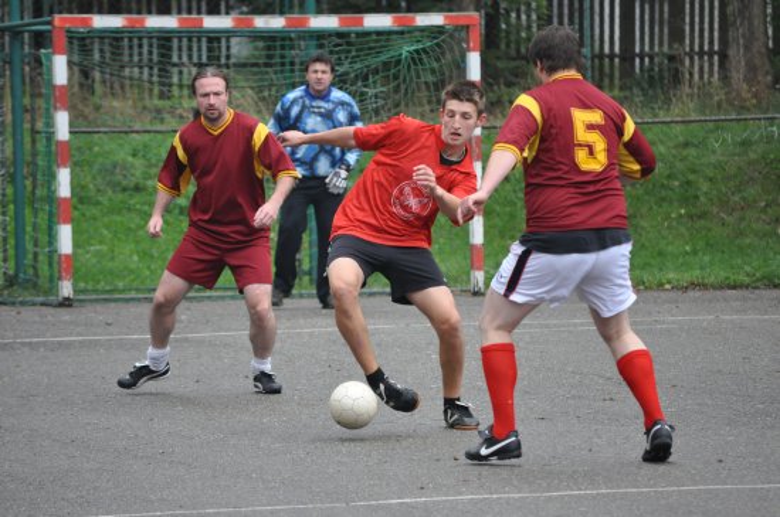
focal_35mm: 248
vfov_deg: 5.5
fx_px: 5355
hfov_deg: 8.3
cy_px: 258
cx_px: 390
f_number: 5.3
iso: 800
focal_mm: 165
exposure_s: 1/800
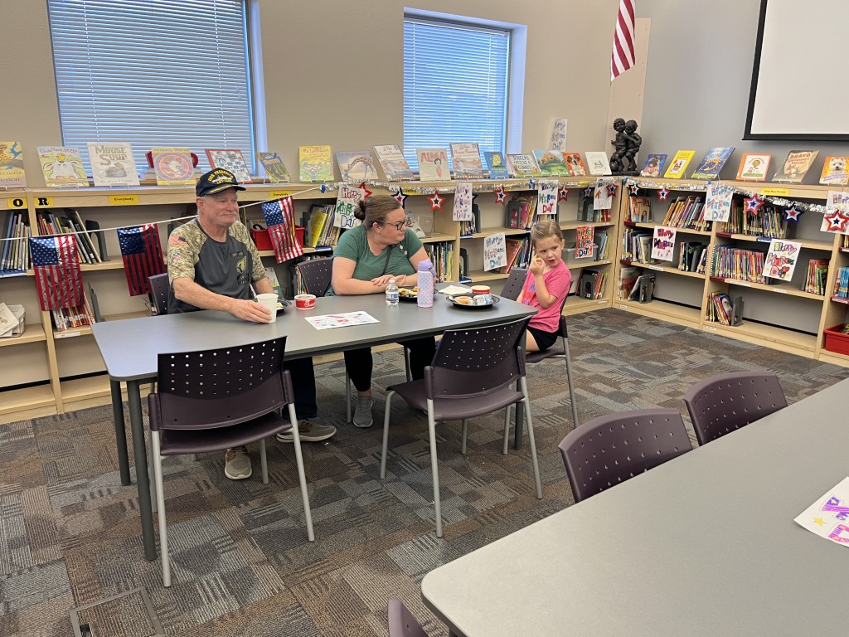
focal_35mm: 26
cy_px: 318
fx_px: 638
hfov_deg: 67.3
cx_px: 424
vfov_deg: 53.1
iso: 125
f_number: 1.6
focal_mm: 5.1
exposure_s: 1/60
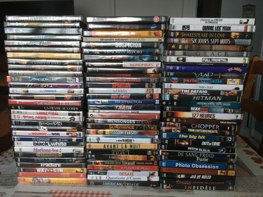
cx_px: 132
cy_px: 98
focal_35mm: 29
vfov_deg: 48.2
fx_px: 220
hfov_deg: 61.7
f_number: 2.2
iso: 125
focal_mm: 4.15
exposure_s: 1/33
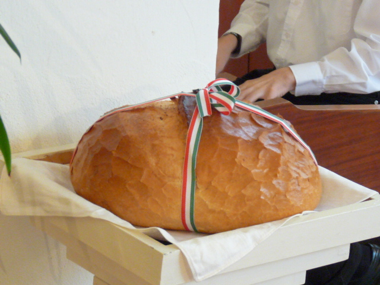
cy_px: 142
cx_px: 190
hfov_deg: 12.7
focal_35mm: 155
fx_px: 1702
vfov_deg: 9.6
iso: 400
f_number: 3.4
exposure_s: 1/5
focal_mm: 15.5
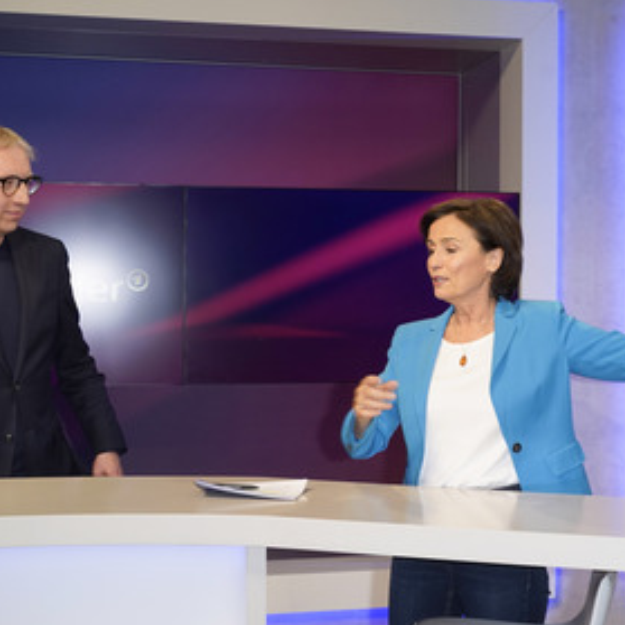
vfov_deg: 29.1
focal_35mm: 59
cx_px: 373
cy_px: 300
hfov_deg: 29.0
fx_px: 1205
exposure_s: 1/160
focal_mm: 43
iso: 2000
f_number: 5.6
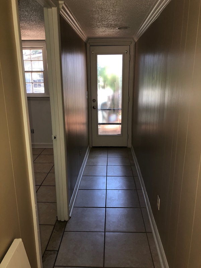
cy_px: 134
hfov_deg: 49.7
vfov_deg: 63.4
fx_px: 217
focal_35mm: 28
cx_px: 100
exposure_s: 1/20
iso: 40
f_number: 1.8
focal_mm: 3.99
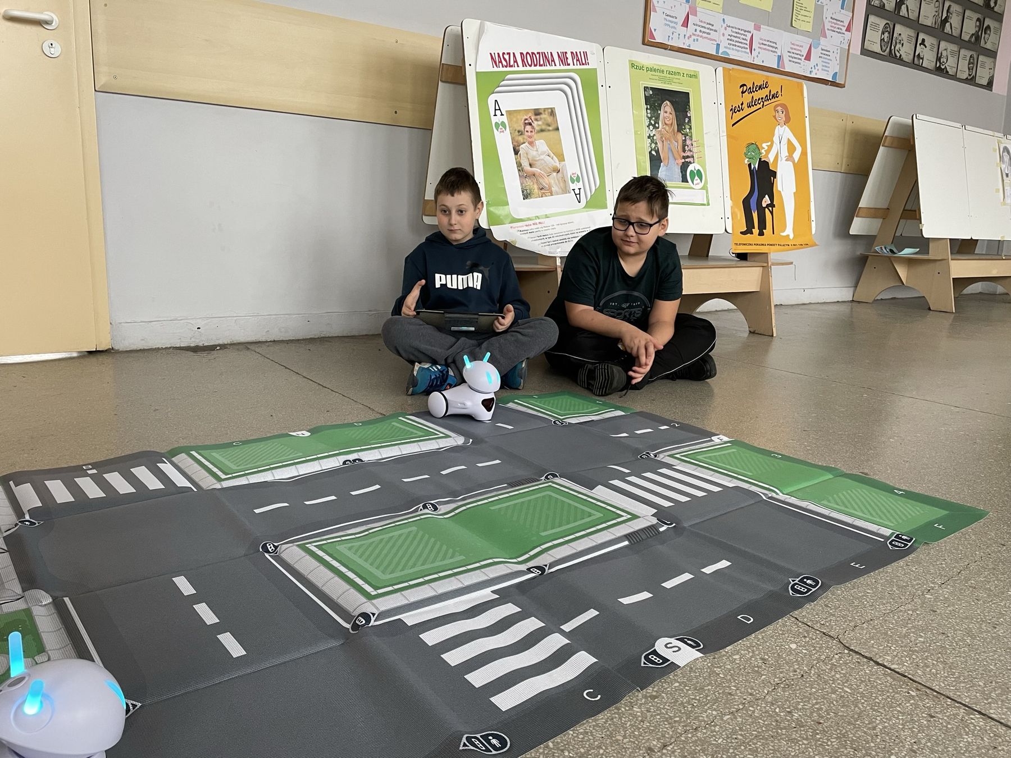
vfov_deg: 53.1
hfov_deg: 67.3
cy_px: 379
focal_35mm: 26
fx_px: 759
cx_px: 506
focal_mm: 4.2
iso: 160
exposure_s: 1/60
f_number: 1.6
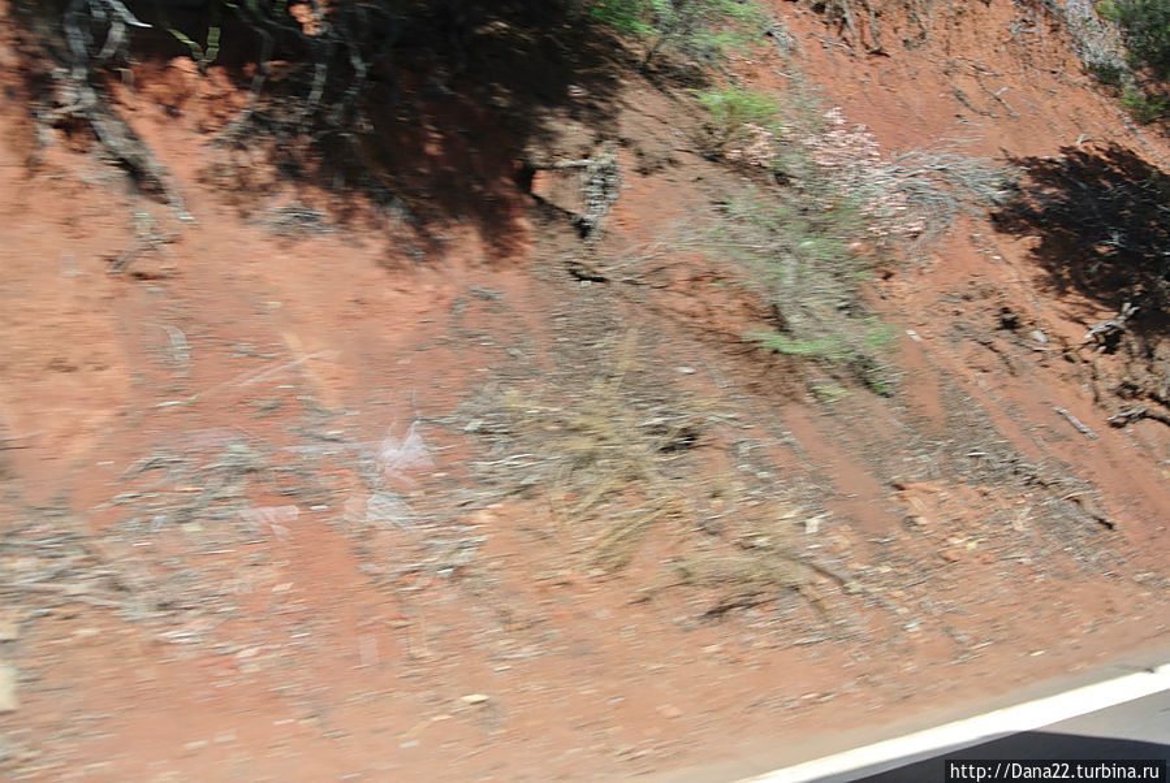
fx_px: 1269
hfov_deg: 49.5
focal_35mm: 39
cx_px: 585
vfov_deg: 34.3
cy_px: 392
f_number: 4
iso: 100
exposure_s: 1/160
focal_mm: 14.5
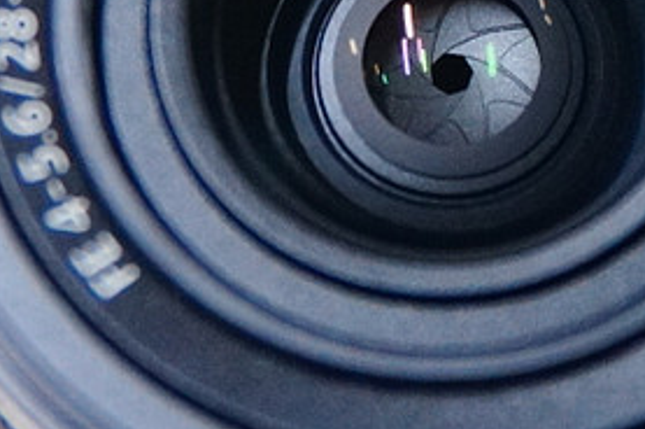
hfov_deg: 6.7
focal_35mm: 306
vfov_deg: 4.5
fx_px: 5476
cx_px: 625
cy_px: -72
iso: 2000
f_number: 2.8
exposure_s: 1/80
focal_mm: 50
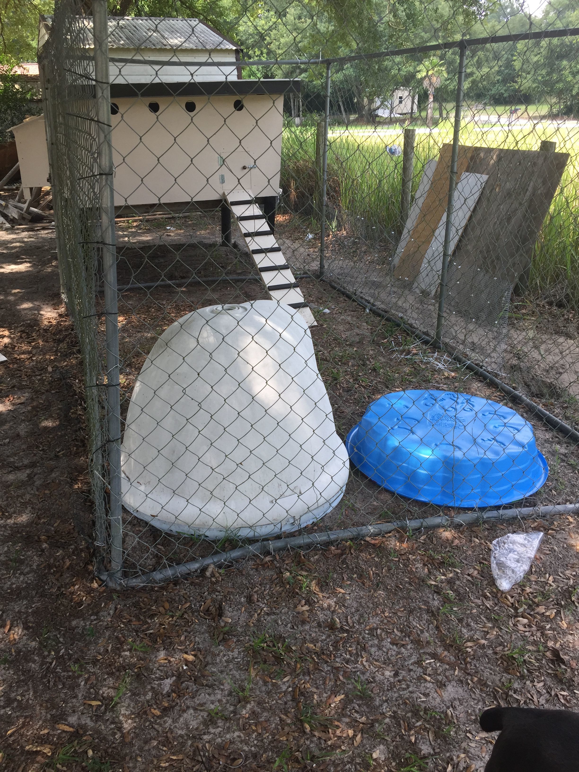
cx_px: 290
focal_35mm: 29
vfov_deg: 61.7
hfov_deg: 48.2
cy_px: 386
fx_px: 647
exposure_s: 1/226
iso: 32
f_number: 2.2
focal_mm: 4.15
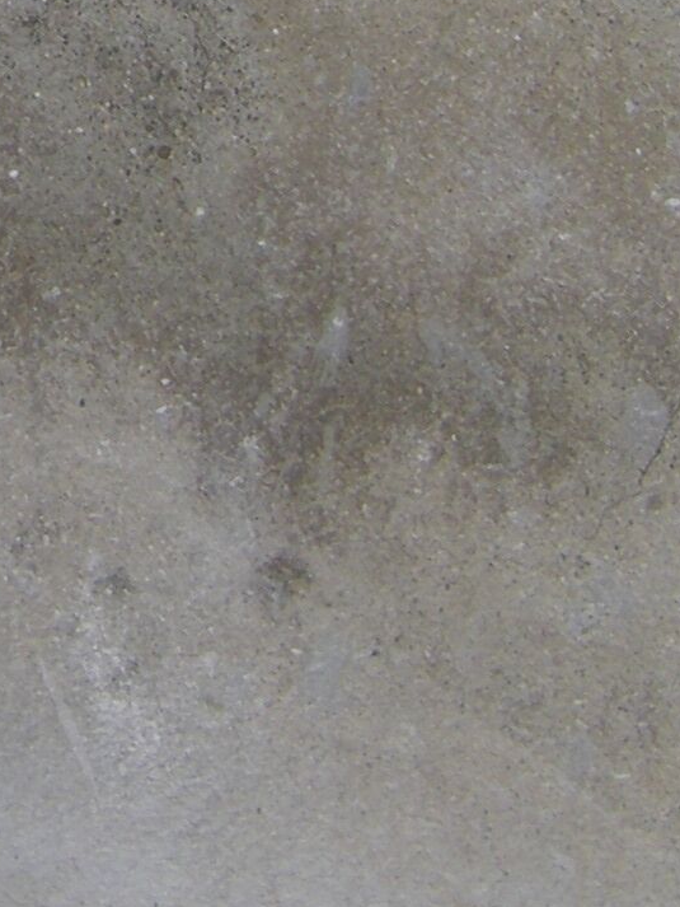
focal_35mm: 174
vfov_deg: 11.1
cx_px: -301
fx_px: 4556
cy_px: -190
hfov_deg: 8.4
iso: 64
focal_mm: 6.3
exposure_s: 1/160
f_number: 3.5
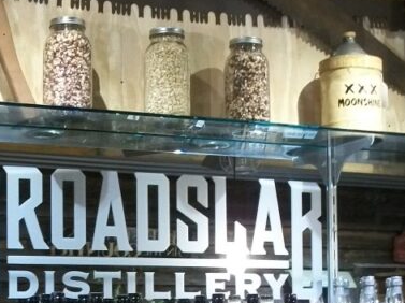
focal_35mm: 87
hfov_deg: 22.4
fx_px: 1017
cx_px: 112
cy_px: 336
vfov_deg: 16.4
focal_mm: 5.7
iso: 160
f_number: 2.9
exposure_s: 1/8
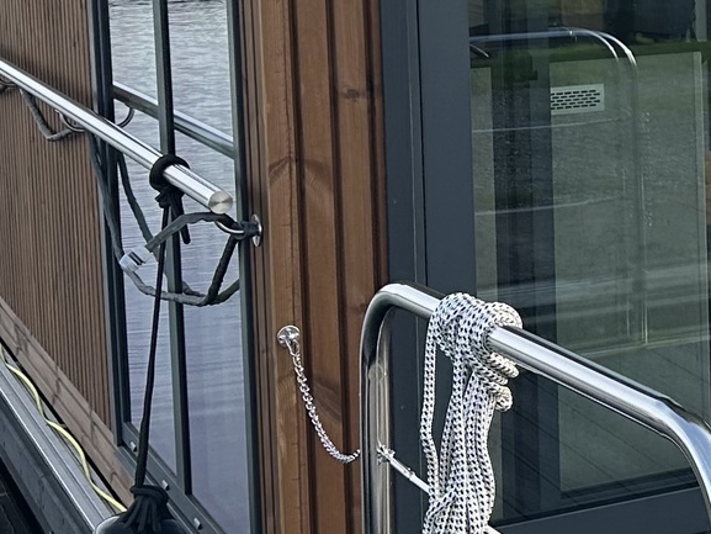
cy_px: 49
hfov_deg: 17.4
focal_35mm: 104
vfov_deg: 14.1
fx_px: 2137
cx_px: 994
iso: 80
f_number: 1.78
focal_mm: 6.86
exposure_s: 1/1433
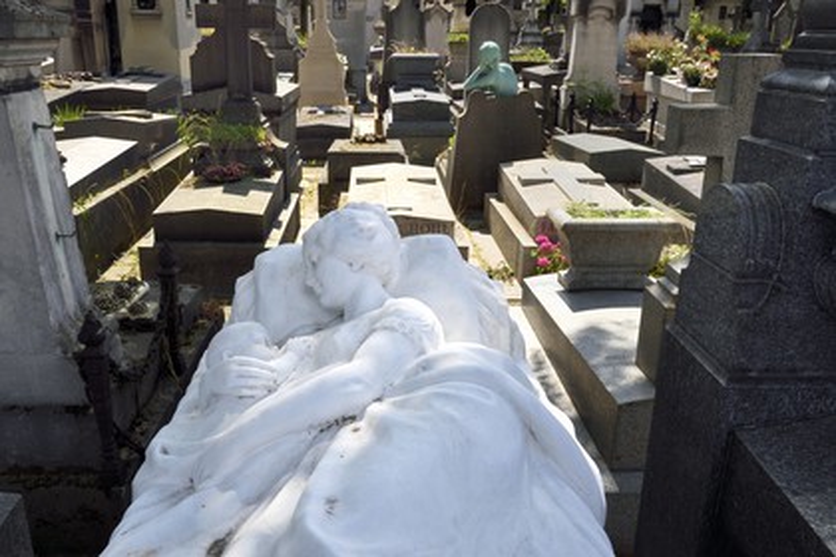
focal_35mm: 29
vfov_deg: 45.0
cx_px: 418
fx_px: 673
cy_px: 278
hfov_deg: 63.7
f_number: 18
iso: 400
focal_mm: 29
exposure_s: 1/200
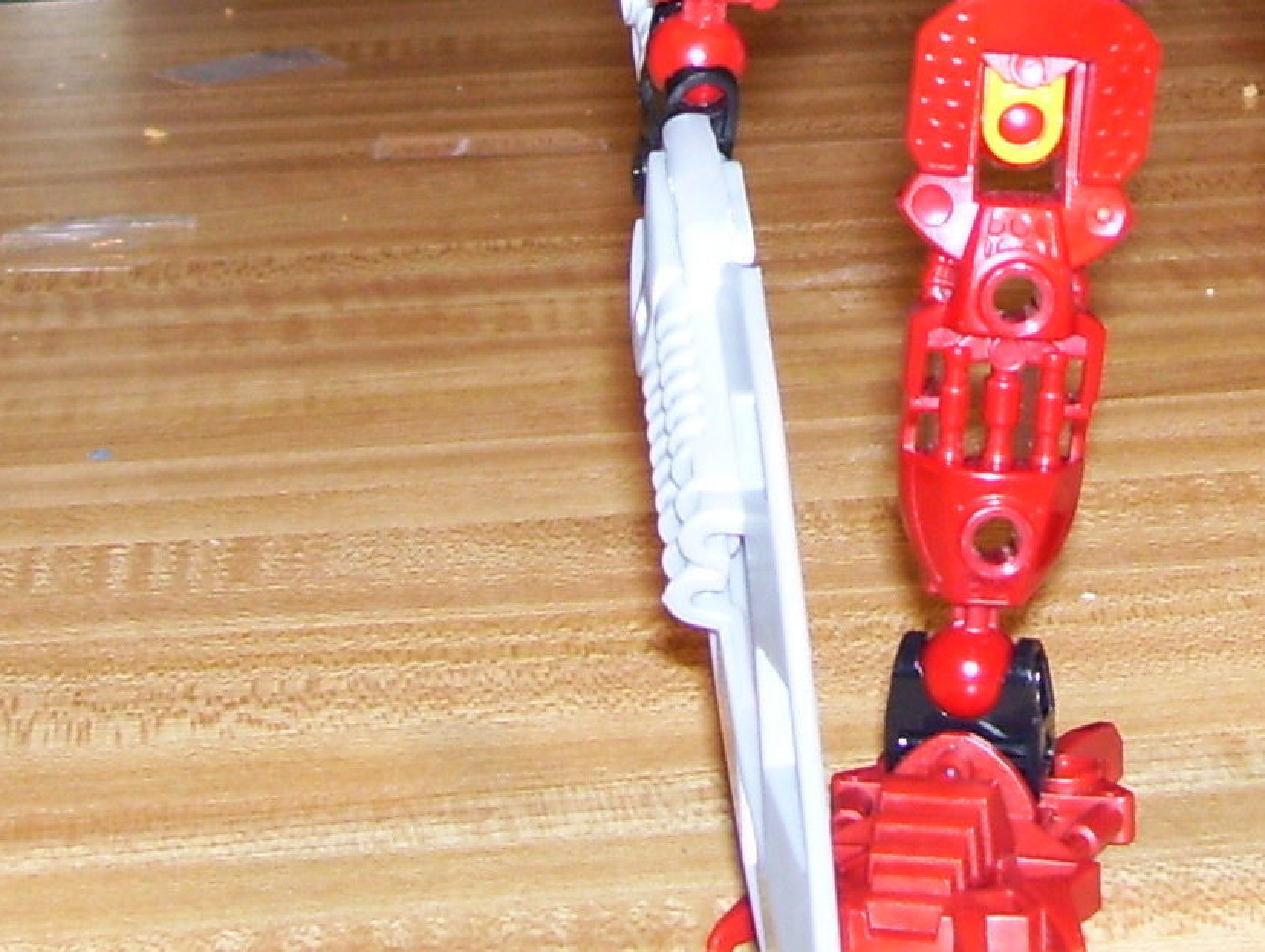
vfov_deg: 11.7
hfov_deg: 15.8
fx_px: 4536
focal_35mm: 124
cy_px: -269
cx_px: 1036
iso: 80
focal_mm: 6
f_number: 2.7
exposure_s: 1/60
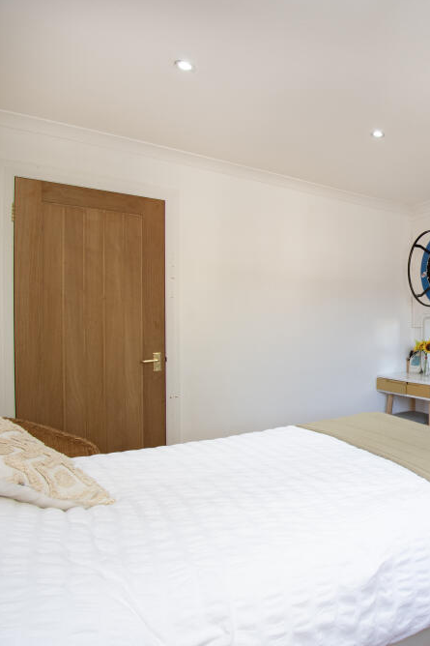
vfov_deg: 76.1
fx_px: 412
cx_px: 462
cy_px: 326
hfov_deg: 43.8
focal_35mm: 23
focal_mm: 10
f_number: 9
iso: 320
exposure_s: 1/10
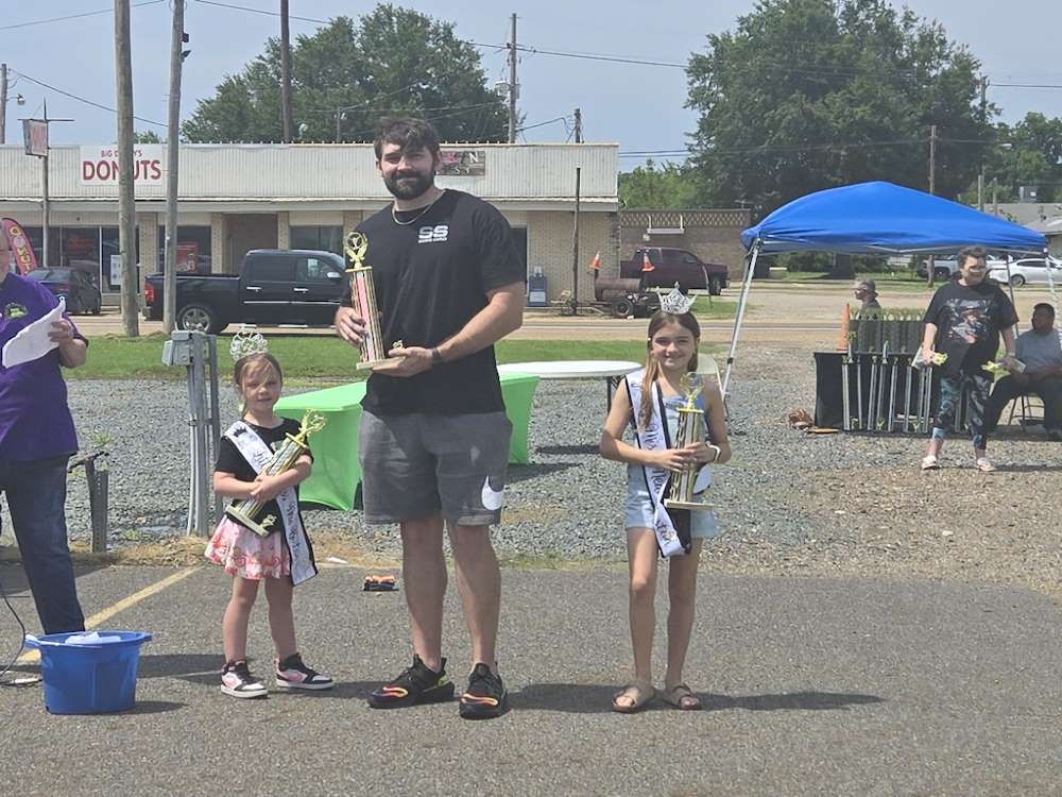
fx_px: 706
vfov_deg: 58.9
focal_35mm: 23
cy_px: 398
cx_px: 531
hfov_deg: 73.9
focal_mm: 5.4
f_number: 1.8
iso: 25
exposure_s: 1/2378
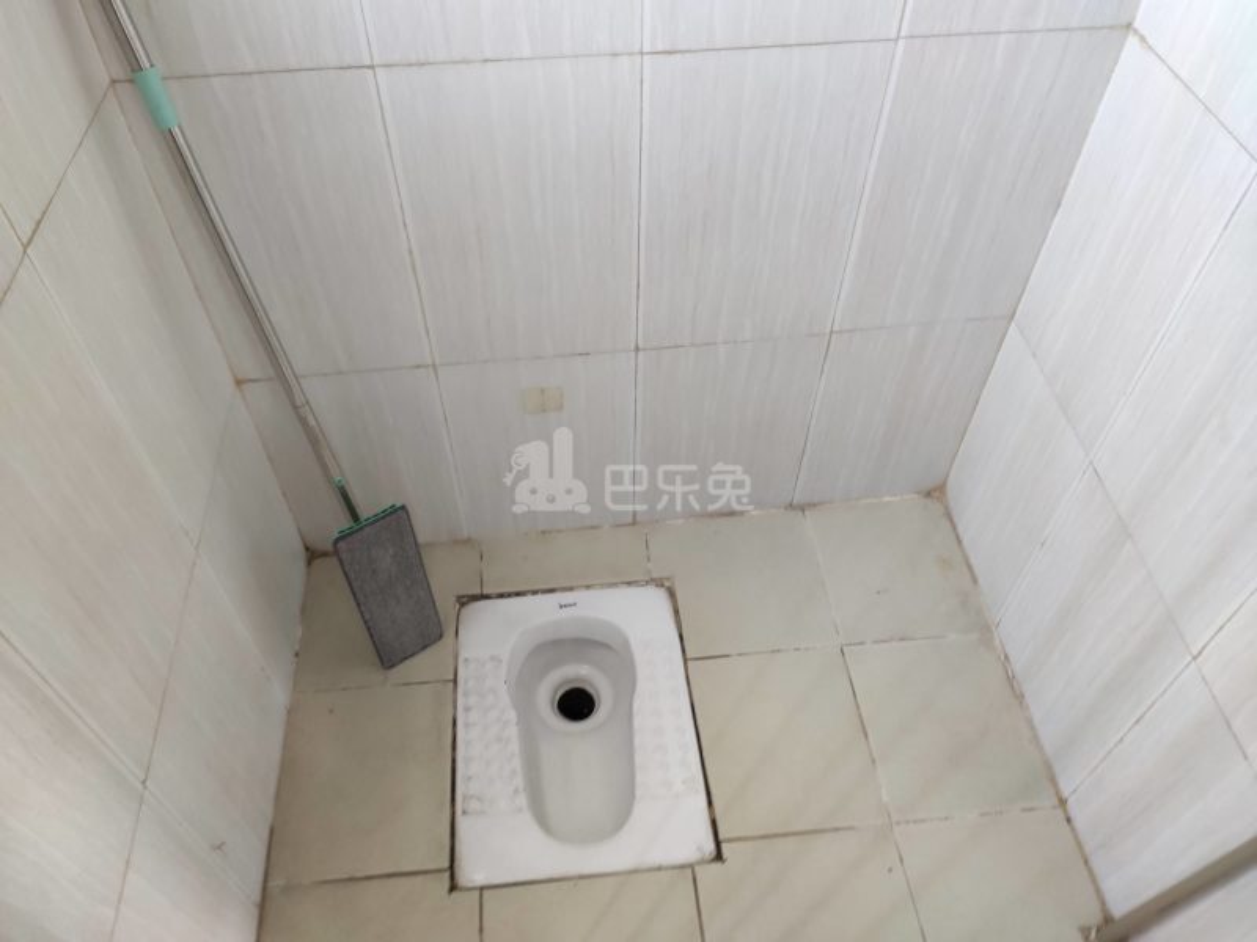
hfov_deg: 67.3
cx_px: 628
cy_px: 471
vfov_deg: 53.1
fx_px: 944
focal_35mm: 26
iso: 541
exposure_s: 1/33
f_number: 1.75
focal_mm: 4.77
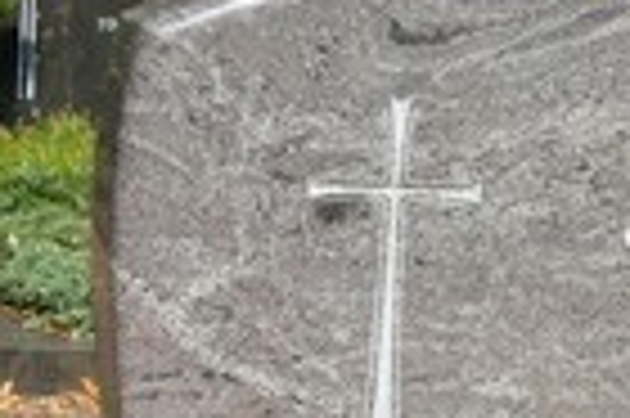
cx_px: 603
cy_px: 418
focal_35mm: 133
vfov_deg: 10.2
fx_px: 2318
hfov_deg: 15.2
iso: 200
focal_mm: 27
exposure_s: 1/320
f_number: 8
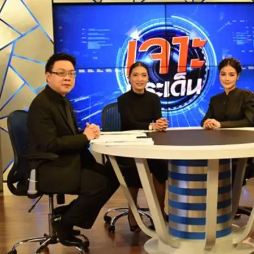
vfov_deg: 25.1
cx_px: 184
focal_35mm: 69
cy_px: 141
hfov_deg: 24.9
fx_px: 571
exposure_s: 1/60
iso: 400
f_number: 4.2
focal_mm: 31
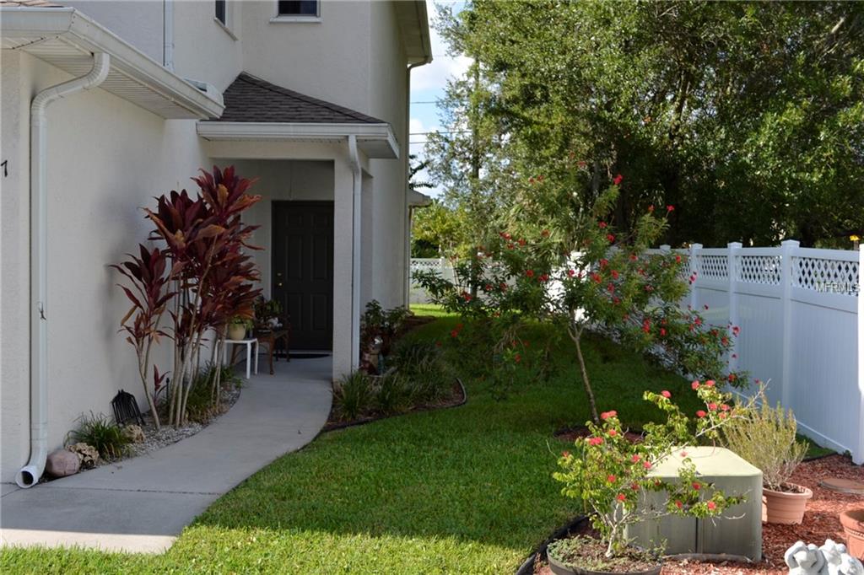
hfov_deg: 49.6
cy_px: 288
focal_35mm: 39
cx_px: 432
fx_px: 936
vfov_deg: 34.2
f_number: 6.3
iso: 100
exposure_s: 1/160
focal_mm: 26
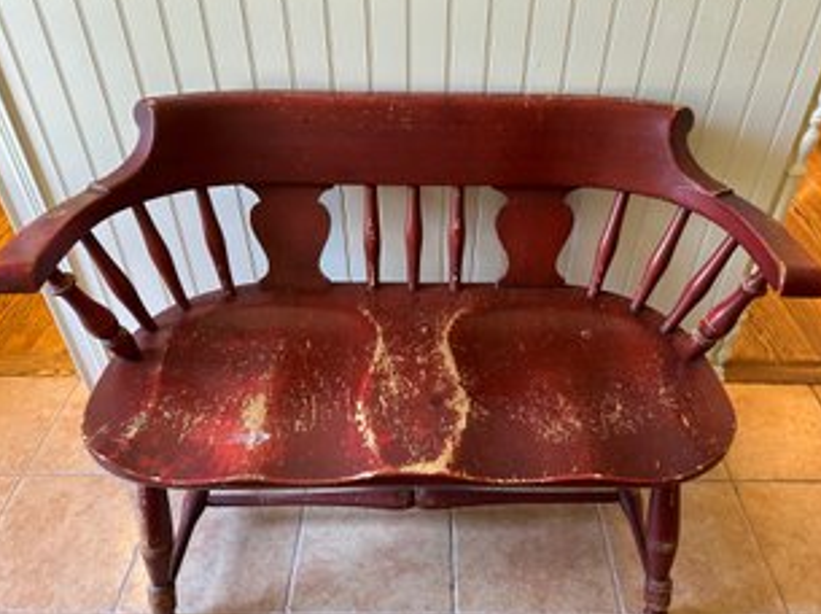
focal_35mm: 27
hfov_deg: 65.4
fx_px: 640
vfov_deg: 51.2
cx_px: 429
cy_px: 327
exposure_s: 1/60
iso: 500
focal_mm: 6.86
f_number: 1.78
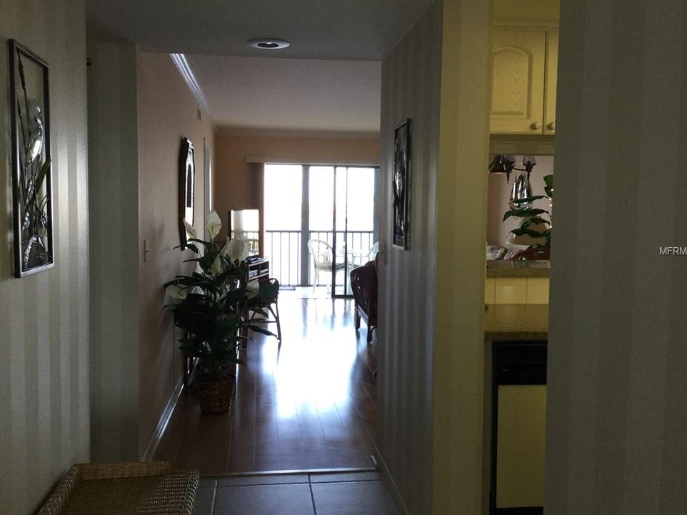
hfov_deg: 55.4
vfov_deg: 42.9
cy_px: 251
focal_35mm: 33
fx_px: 655
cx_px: 337
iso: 32
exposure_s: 1/30
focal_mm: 3.3
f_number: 2.4
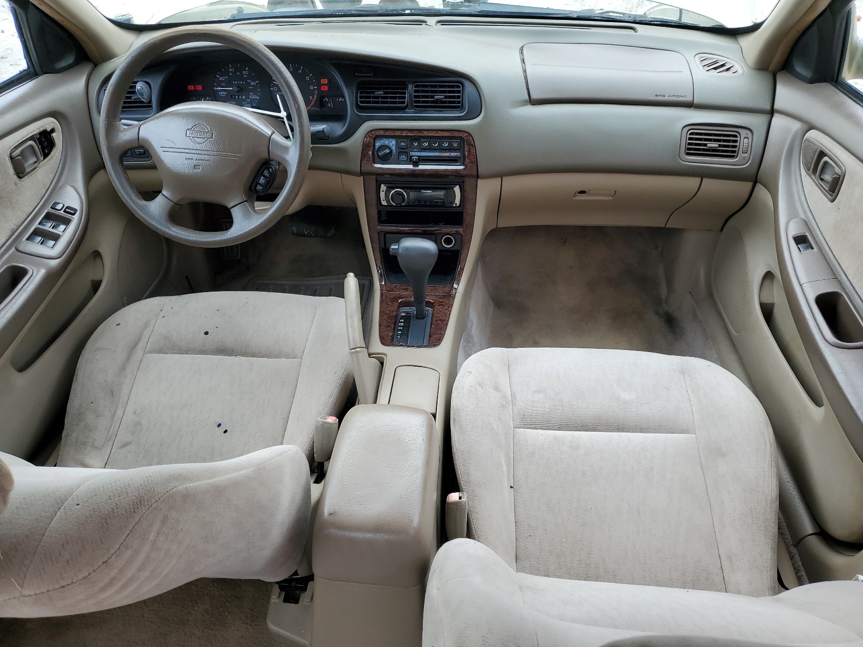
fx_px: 648
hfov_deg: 67.3
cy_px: 324
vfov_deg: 53.1
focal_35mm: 26
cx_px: 432
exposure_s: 1/357
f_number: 1.5
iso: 50
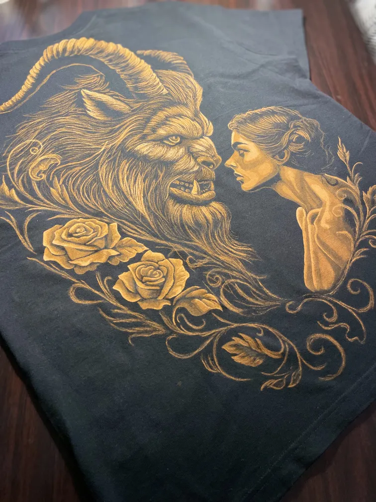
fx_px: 377
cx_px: 188
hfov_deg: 53.1
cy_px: 251
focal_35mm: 26
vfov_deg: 67.3
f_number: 1.6
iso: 125
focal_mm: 4.2
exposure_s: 1/100
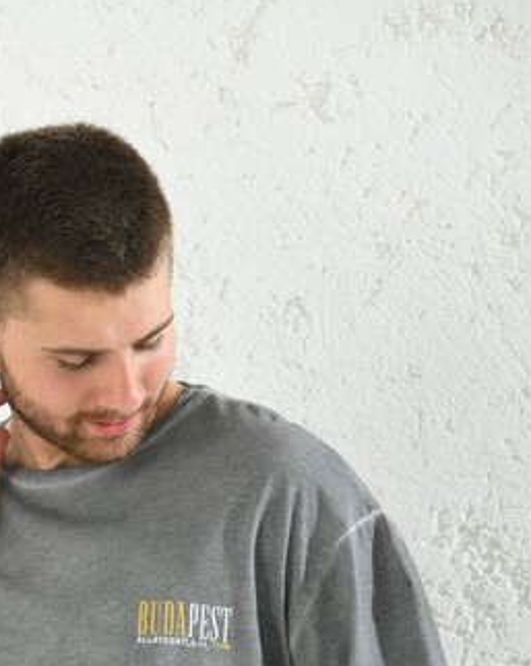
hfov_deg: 3.8
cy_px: 734
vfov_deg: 4.8
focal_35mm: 405
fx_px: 7967
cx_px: 112
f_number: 7.1
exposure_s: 1/160
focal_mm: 185
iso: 125
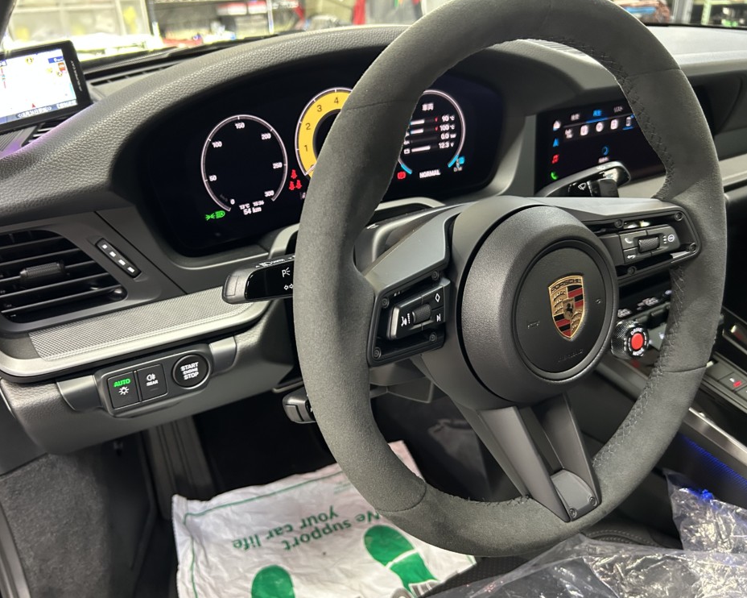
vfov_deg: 51.5
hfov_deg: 62.2
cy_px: 303
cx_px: 360
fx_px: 619
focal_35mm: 28
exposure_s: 1/33
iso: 500
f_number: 1.5
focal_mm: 5.7
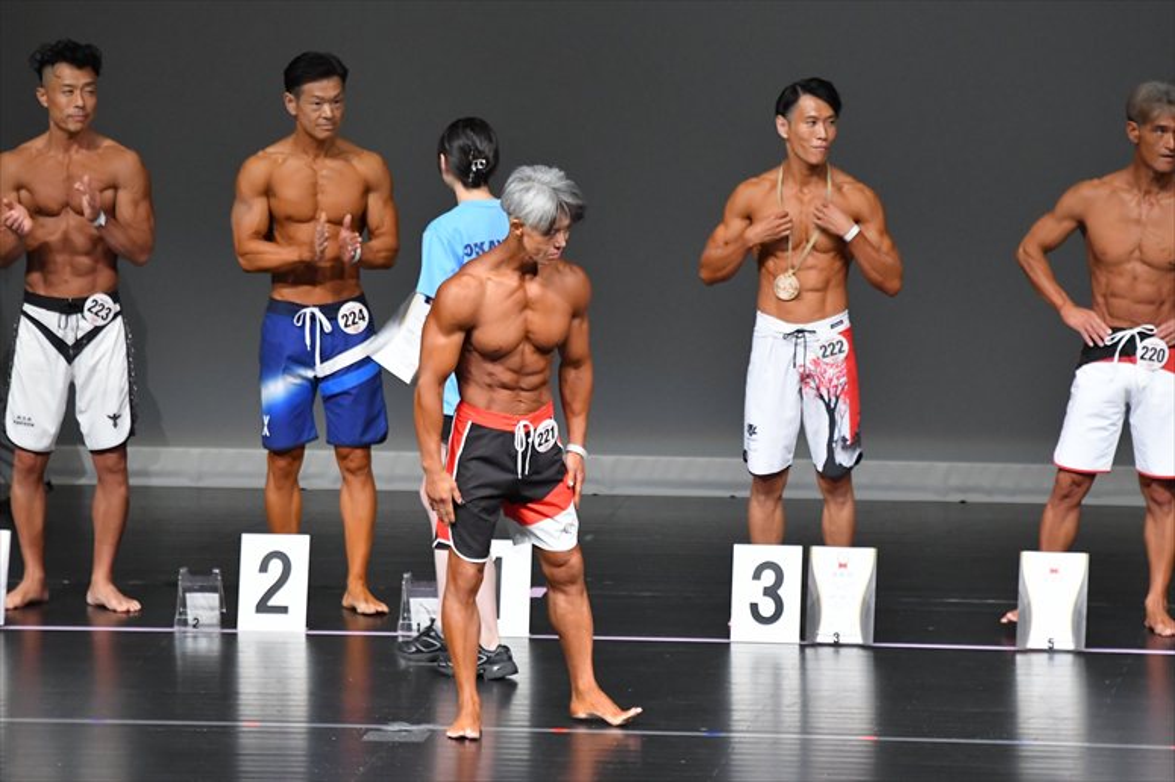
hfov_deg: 6.5
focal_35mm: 315
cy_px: 391
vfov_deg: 4.4
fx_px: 10276
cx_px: 588
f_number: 5.6
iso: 5000
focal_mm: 210
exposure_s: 1/400
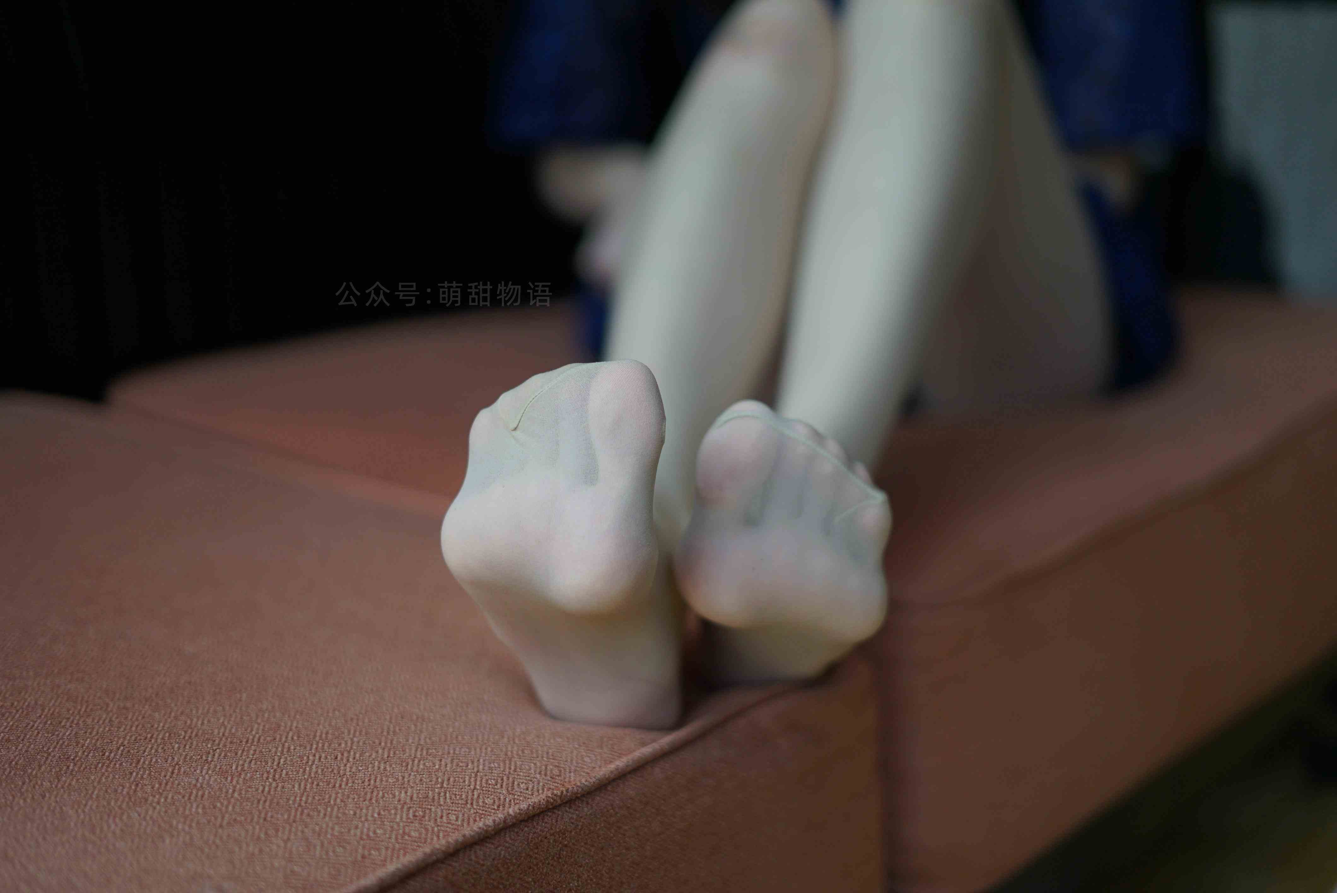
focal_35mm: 50
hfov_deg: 39.6
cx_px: 668
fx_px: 1858
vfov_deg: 27.0
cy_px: 446
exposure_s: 1/1000
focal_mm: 50
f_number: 1.8
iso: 200
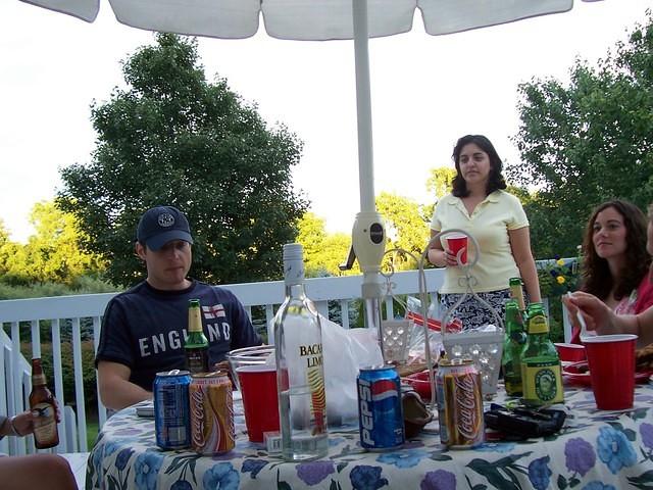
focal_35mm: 37
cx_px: 326
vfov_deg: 38.7
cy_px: 245
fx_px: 698
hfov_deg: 50.1
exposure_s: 1/125
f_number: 2.8
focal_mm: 5.6
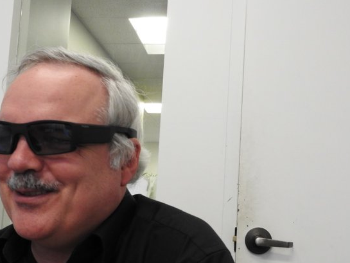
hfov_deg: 42.9
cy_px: 181
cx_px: 171
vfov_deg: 32.5
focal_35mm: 44
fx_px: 445
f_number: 3.5
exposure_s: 1/13
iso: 400
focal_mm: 5.4
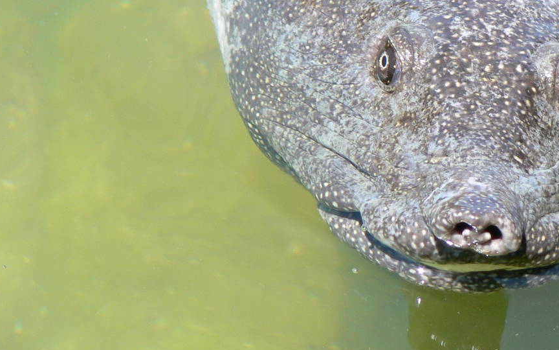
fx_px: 12553
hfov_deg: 2.6
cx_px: 447
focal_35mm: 824
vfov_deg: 1.6
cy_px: 104
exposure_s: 1/100
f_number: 5.6
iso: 80
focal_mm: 88.8
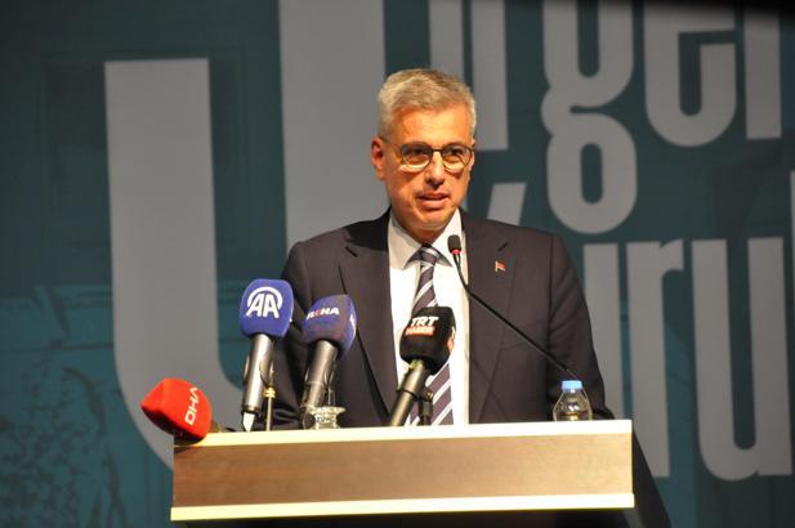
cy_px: 264
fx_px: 6618
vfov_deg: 4.6
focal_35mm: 300
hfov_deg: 6.9
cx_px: 398
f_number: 5.6
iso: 1600
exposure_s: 1/50
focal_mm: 200
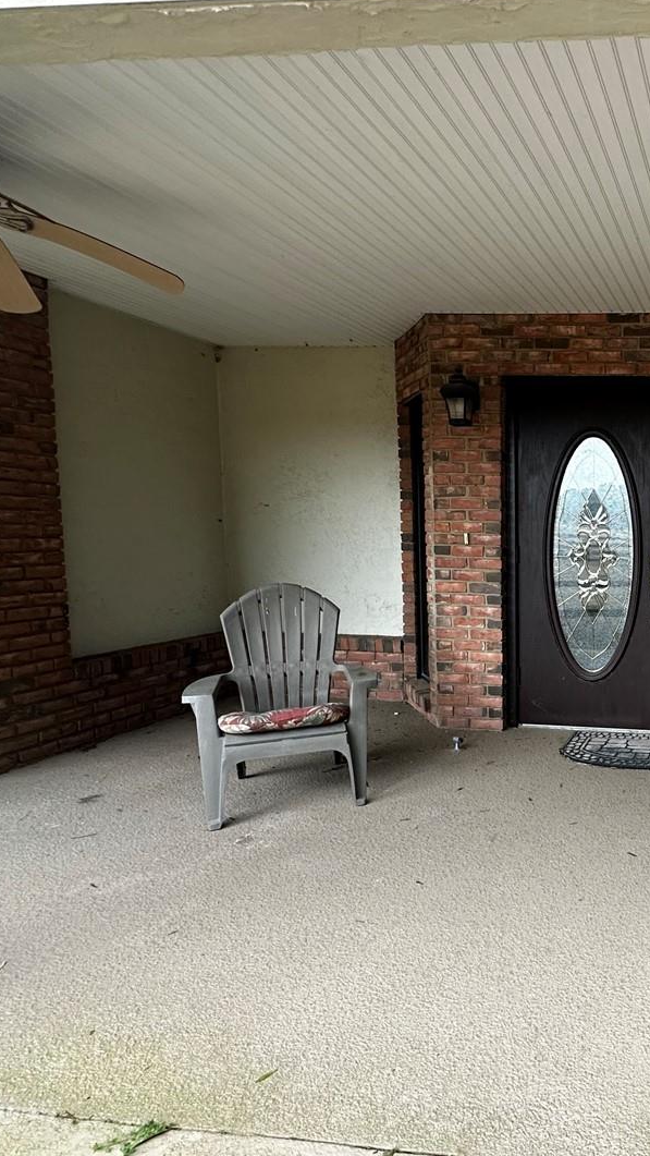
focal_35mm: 23
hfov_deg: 41.2
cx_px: 689
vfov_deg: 78.6
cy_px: 607
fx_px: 705
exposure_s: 1/99
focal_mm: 2.22
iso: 125
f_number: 2.2
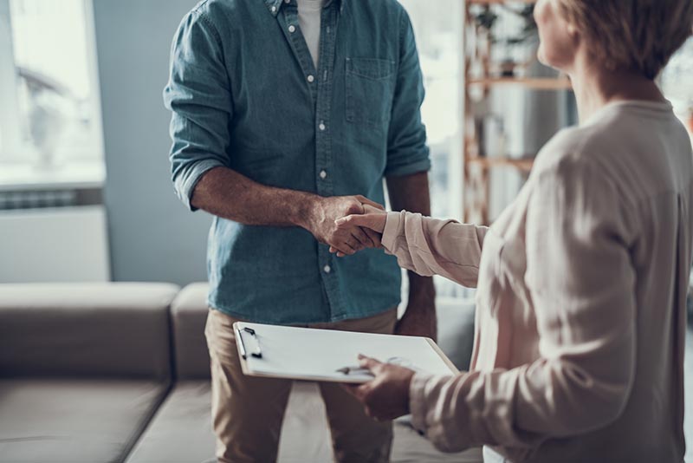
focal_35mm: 50
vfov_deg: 27.0
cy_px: 232
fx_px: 963
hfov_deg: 39.6
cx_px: 346
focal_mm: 50
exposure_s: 1/100
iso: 320
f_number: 1.4
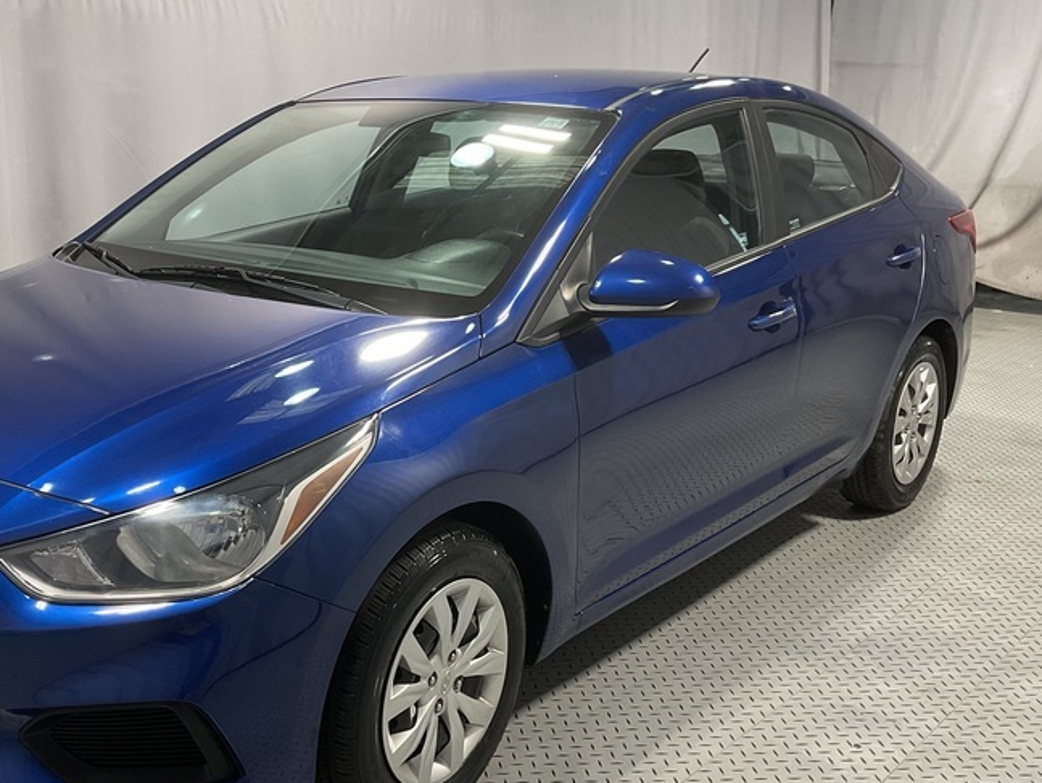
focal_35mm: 43
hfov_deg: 43.3
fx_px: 1295
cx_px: 362
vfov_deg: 33.6
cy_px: 443
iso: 64
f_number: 1.8
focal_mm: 3
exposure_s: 1/100
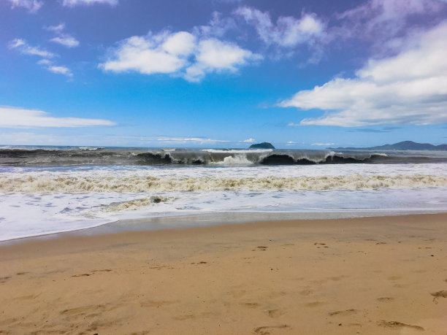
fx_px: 374
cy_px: 168
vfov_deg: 48.2
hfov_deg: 61.7
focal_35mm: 29
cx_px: 224
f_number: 2.2
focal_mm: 4.15
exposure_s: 1/2200
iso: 25
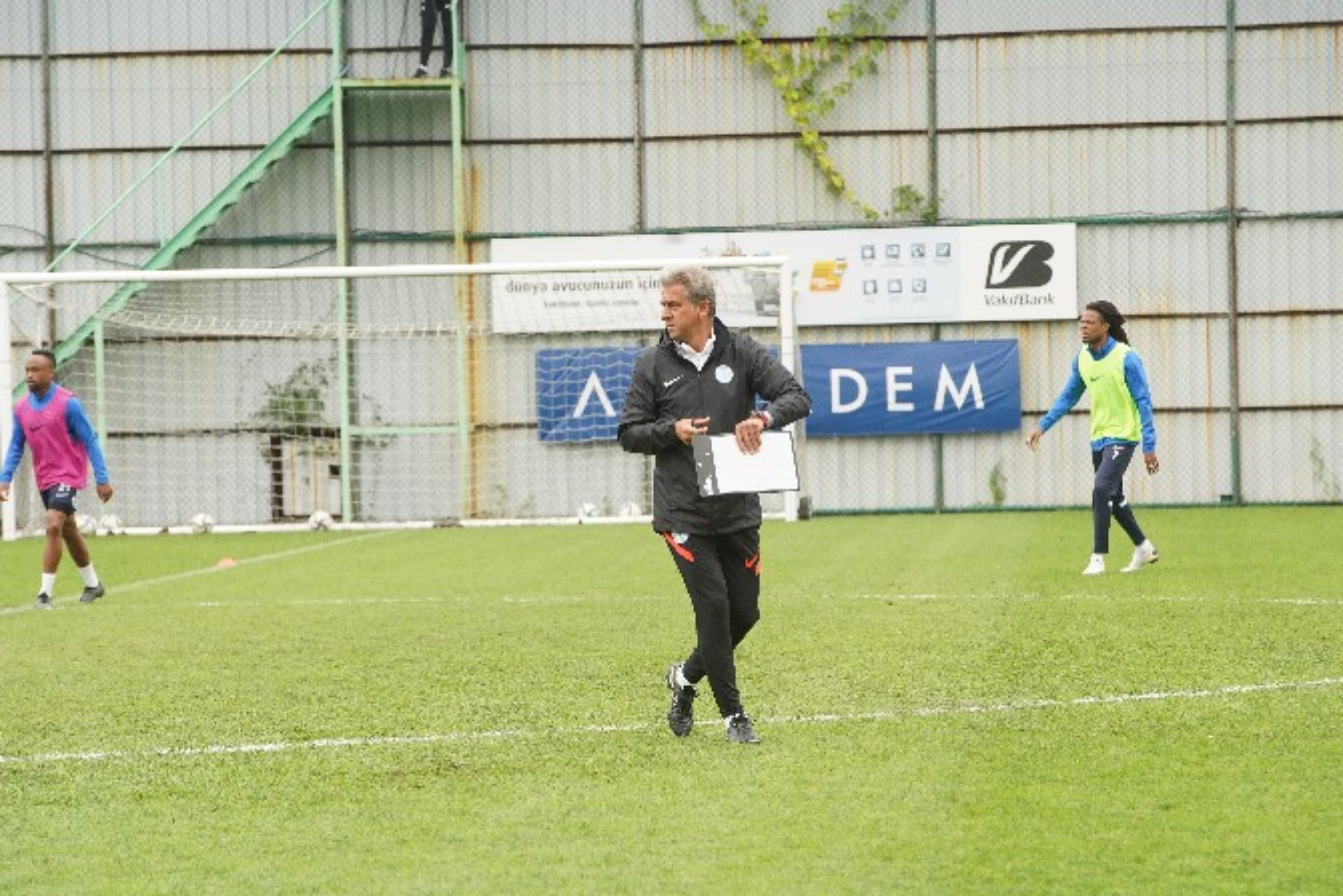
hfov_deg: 10.3
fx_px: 7462
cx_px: 672
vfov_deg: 6.9
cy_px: 448
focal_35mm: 200
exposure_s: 1/1250
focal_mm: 200
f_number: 8
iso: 3200
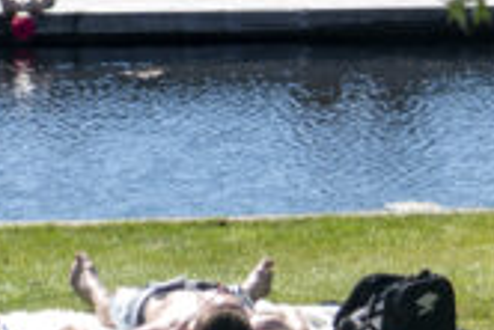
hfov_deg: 4.5
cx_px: 1027
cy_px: -83
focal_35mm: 455
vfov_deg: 3.0
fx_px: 6249
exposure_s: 1/1250
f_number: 4
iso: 200
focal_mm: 105
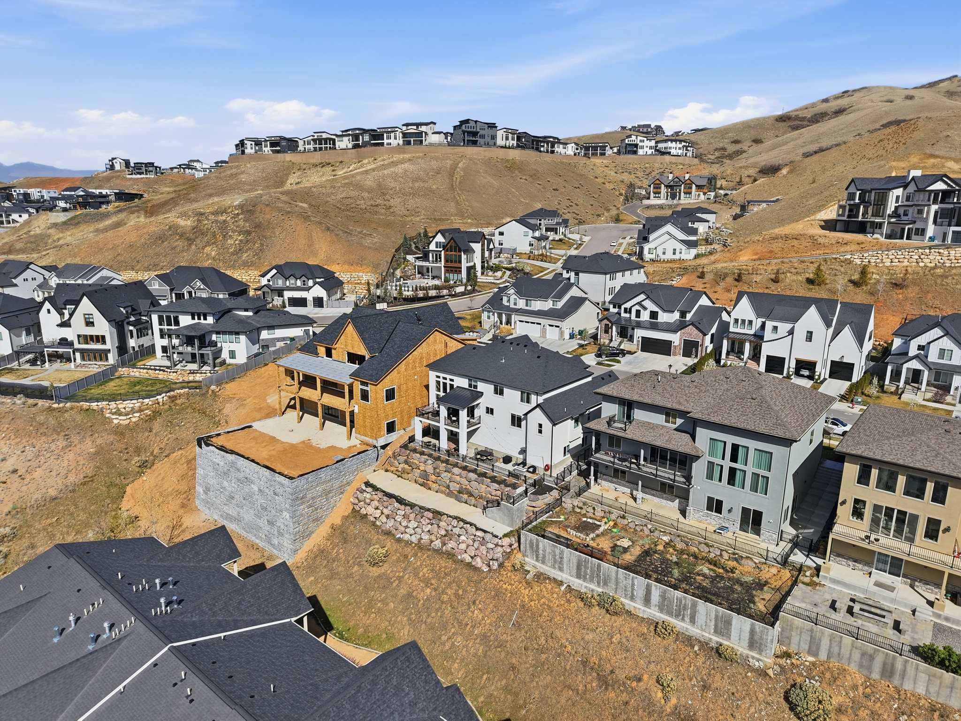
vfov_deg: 56.8
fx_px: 666
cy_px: 360
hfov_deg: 71.6
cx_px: 480
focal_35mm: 24
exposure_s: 1/8000
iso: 120
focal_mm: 8.7
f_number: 1.8
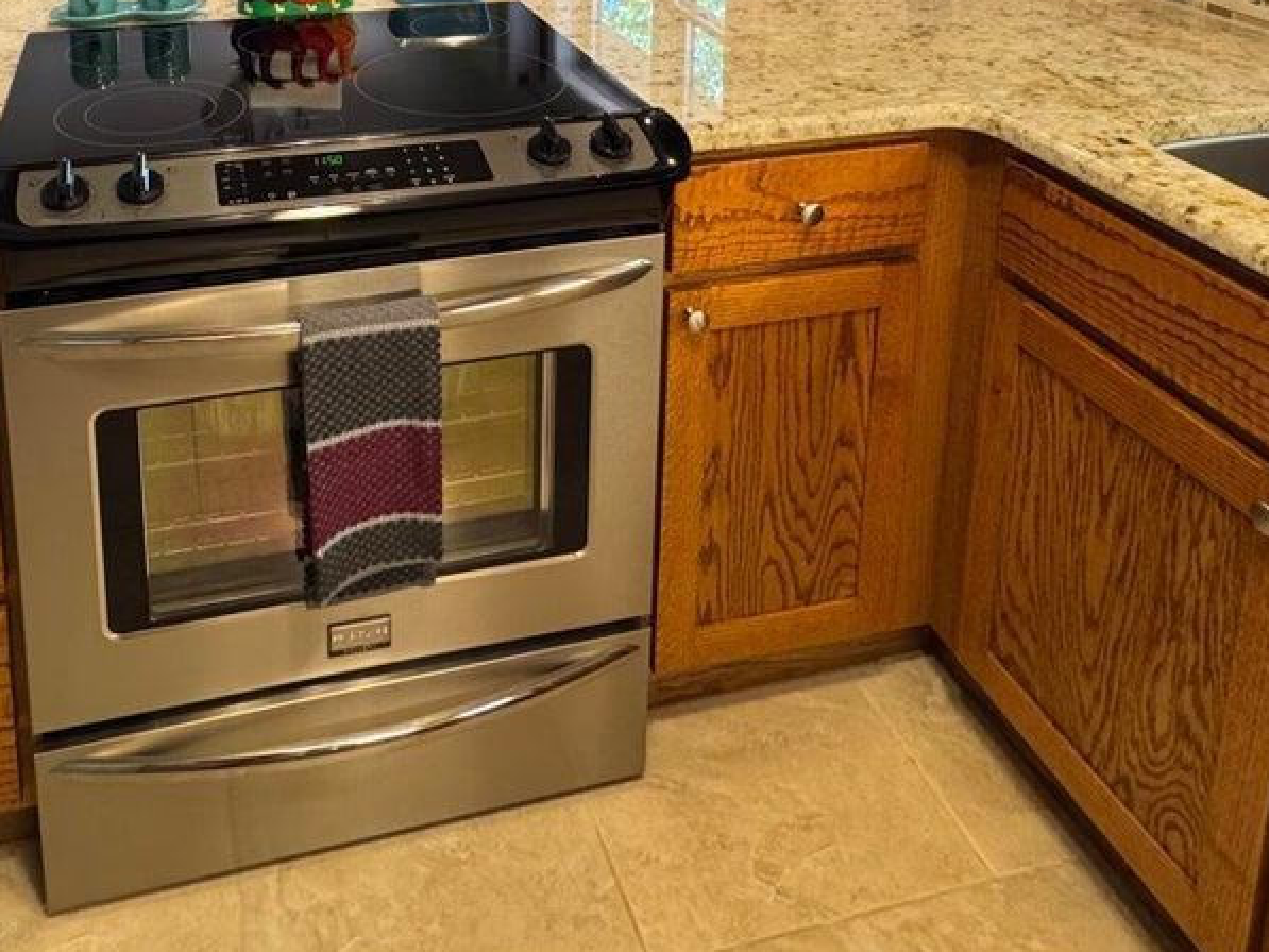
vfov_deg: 37.4
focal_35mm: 32
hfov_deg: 55.5
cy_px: -83
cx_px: 413
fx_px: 1173
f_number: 2.2
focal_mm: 2.22
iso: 250
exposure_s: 1/60
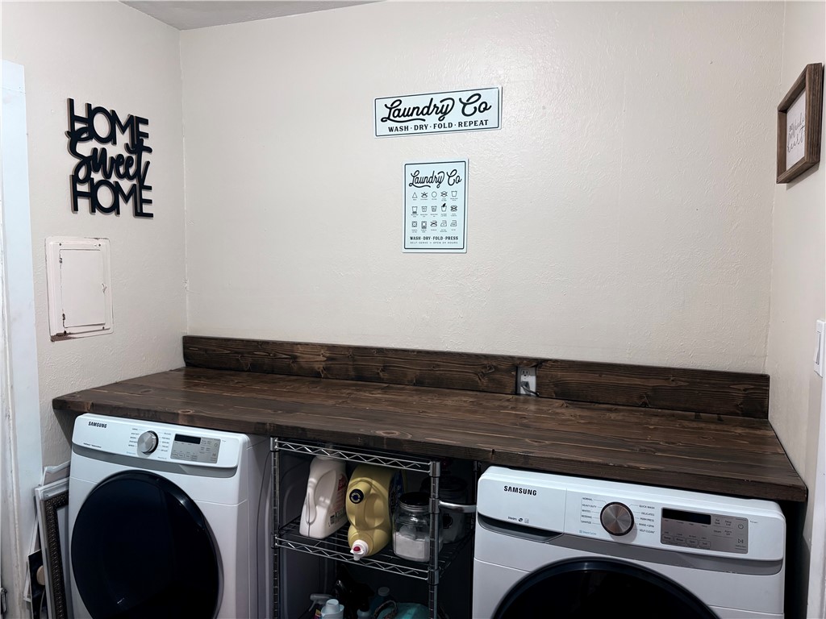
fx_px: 620
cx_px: 413
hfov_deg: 67.3
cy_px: 310
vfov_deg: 53.1
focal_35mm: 26
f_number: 1.6
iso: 200
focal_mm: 5.96
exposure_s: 1/60
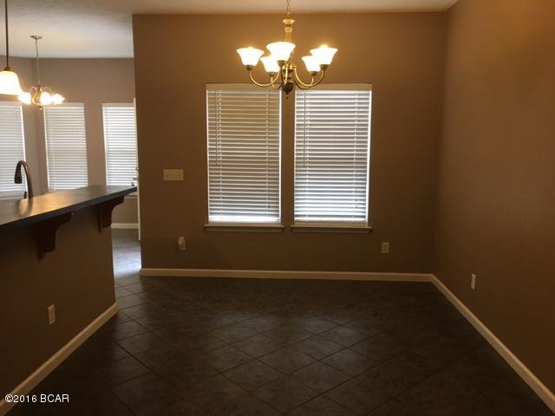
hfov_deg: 61.7
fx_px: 465
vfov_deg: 48.2
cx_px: 278
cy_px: 208
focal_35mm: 29
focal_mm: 4.15
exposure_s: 1/30
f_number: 2.2
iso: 40
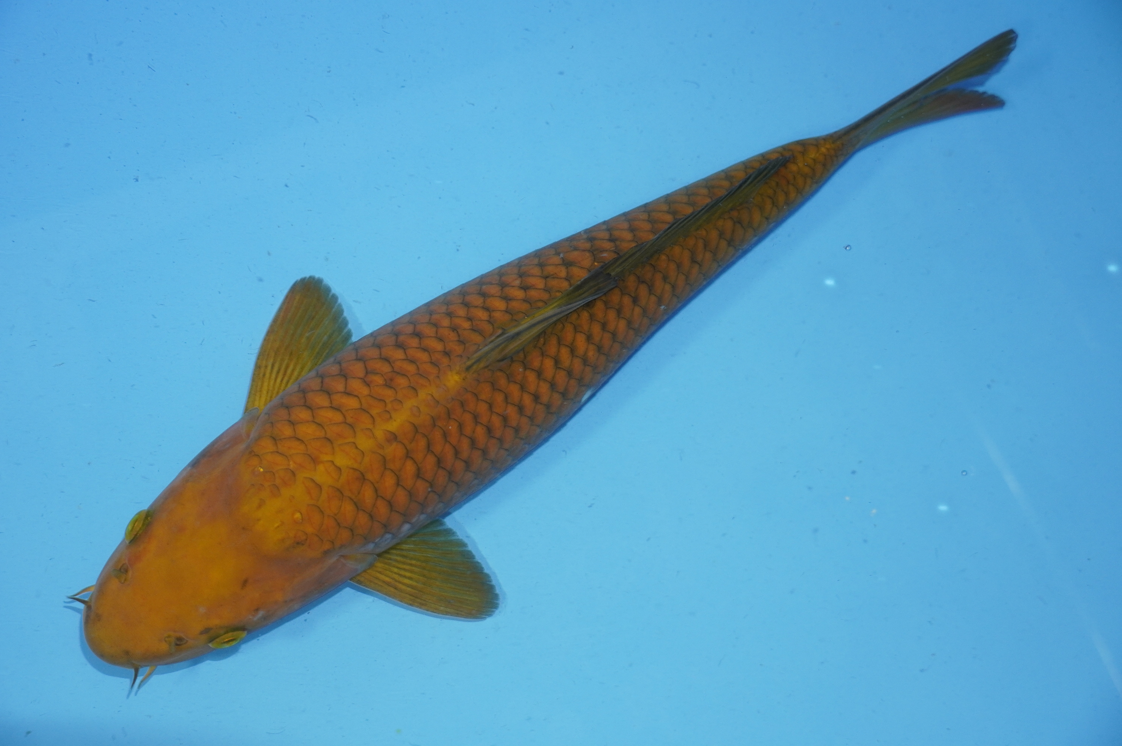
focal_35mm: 57
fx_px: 1775
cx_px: 561
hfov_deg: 35.1
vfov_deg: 23.7
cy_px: 373
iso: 800
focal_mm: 38
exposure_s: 1/160
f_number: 4.5
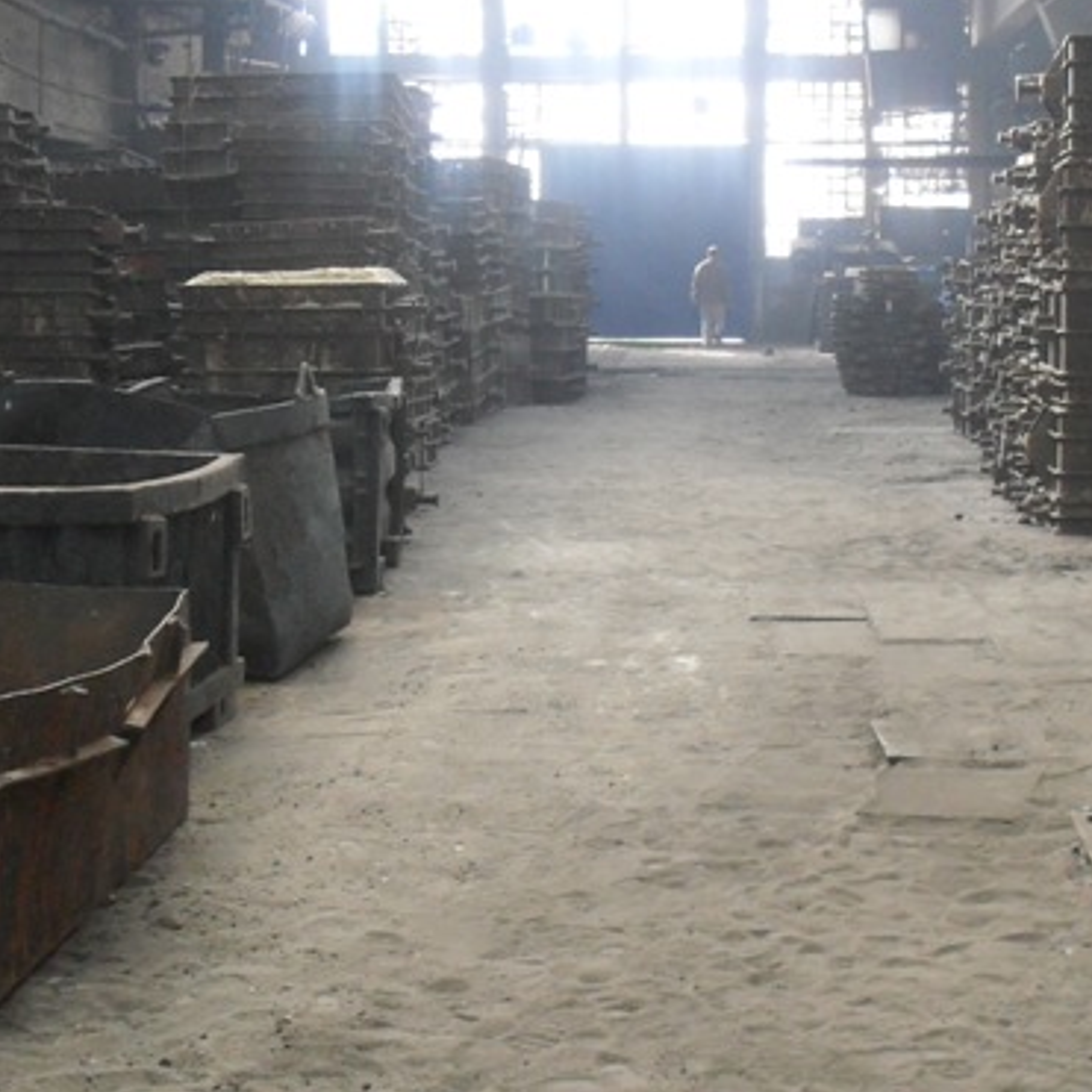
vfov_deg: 29.6
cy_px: 530
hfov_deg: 29.4
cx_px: 695
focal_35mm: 58
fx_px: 2070
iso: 200
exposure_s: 1/45
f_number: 2.8
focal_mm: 6.3
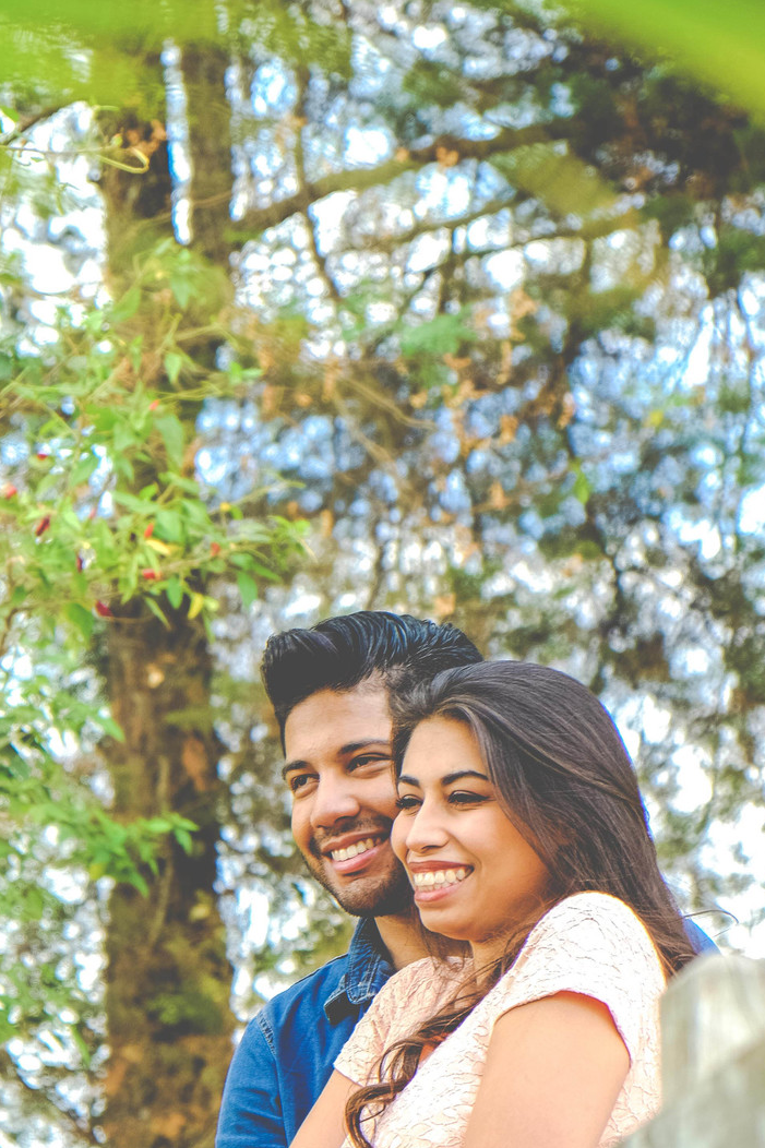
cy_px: 641
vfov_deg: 14.4
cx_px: 327
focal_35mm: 142
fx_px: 4527
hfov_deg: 9.7
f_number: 4
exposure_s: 1/160
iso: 250
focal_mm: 55
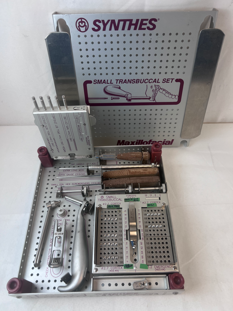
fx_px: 233
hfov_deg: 53.1
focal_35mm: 26
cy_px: 156
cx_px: 116
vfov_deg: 67.3
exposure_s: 1/147
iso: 32
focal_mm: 5.7
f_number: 1.5
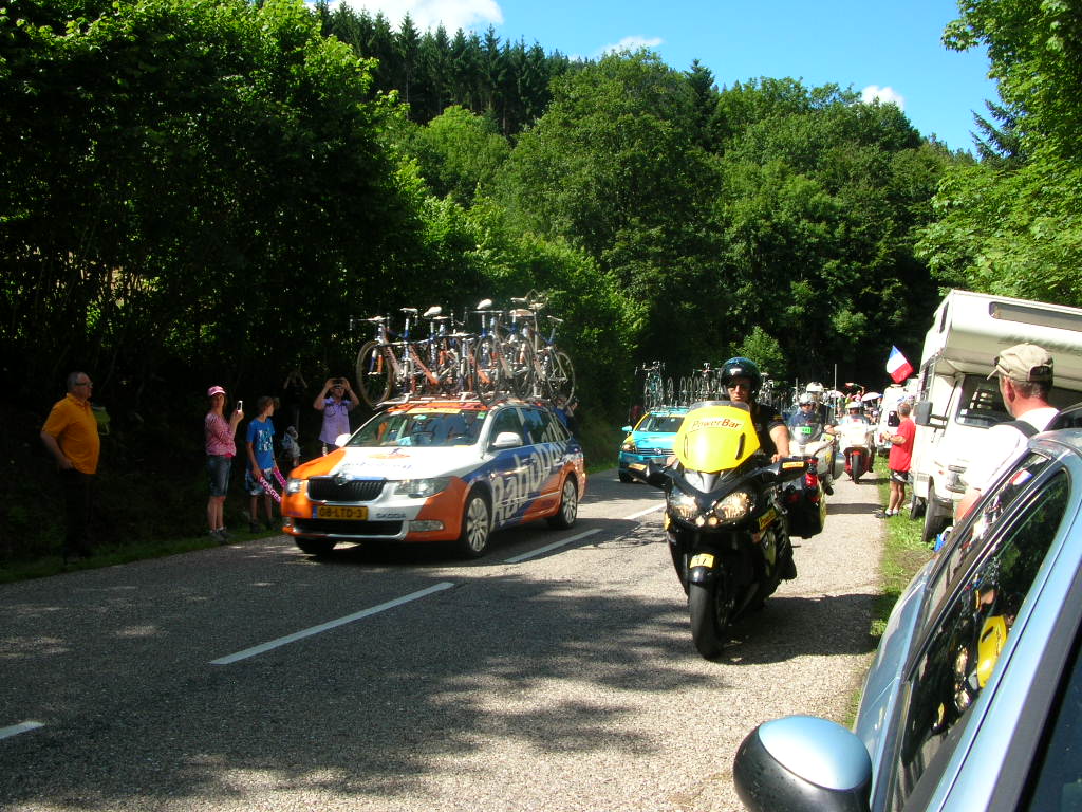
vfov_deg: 40.7
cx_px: 541
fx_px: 1094
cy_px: 406
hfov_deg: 52.6
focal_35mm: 35
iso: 50
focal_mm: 5.8
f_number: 5.6
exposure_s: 1/150
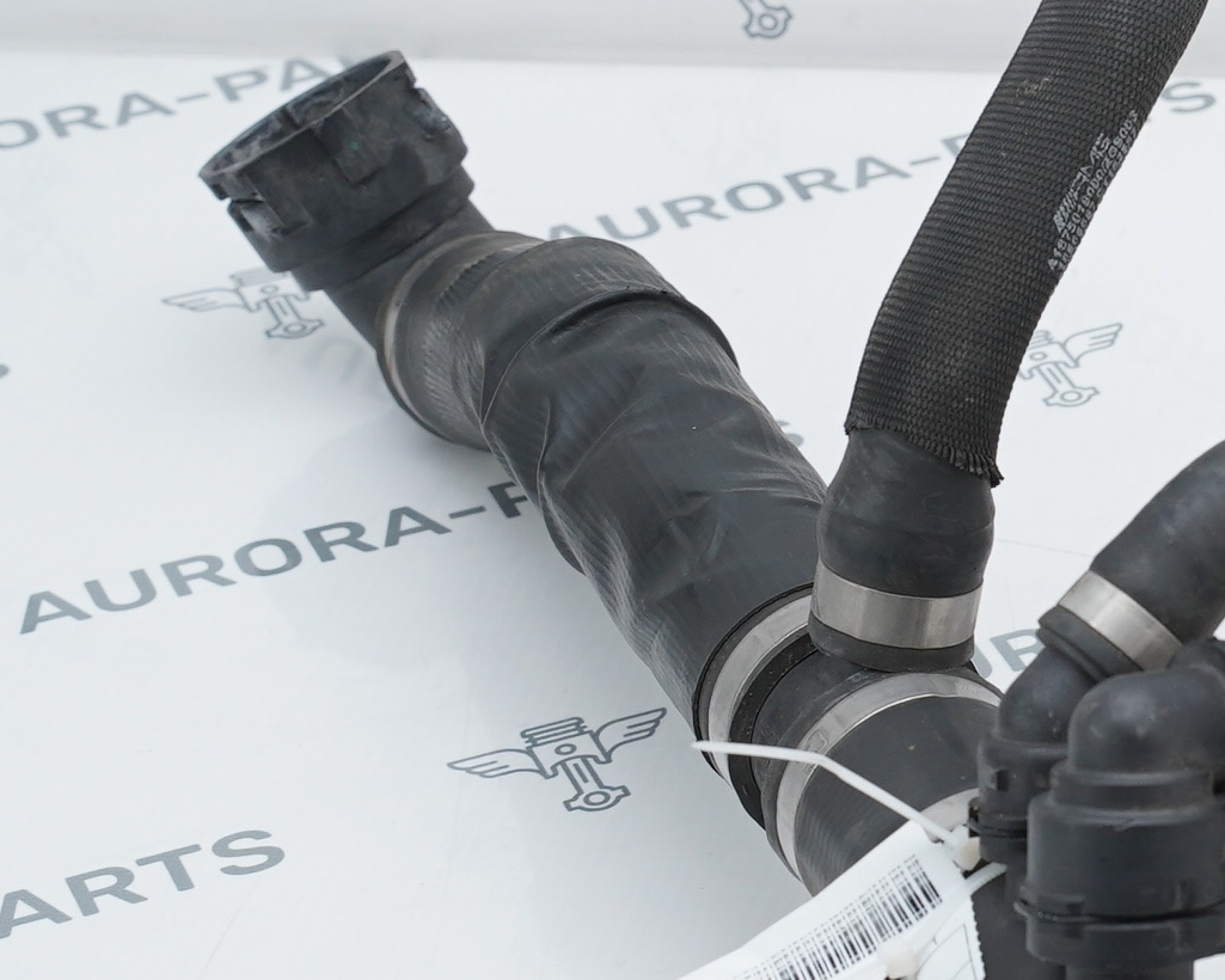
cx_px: 2234
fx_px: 6272
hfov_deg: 10.5
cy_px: 289
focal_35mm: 173
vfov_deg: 8.9
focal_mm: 48
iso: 500
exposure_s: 1/160
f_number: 6.3
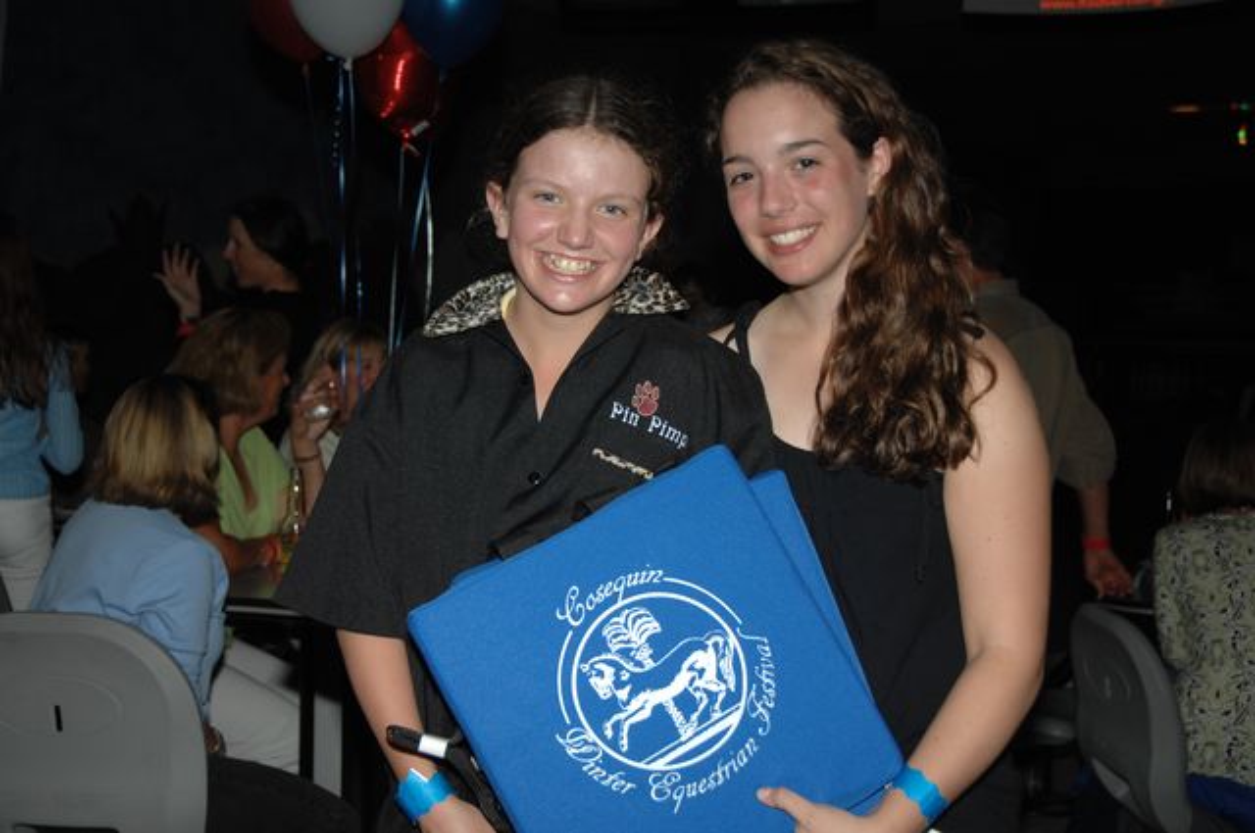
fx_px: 1985
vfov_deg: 23.7
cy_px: 416
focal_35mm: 57
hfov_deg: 35.1
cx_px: 628
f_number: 4.2
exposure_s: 1/125
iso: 200
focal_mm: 38
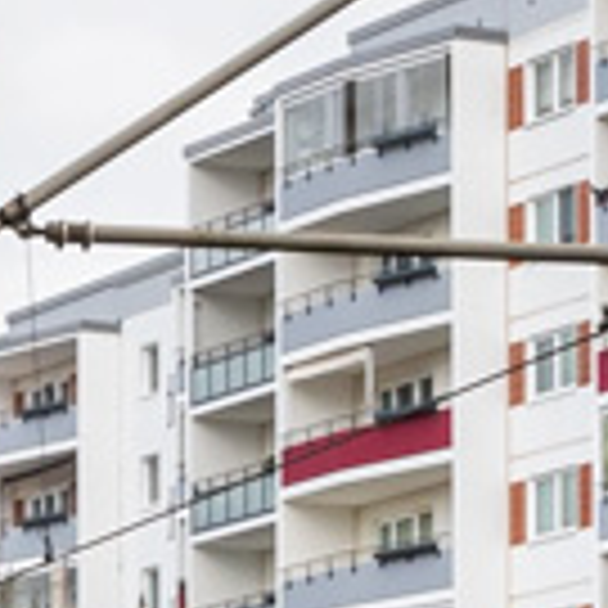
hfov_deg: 5.8
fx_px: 5942
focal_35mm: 299
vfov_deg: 5.8
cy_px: 1000
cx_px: -68
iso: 500
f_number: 8
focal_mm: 22
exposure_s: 1/400
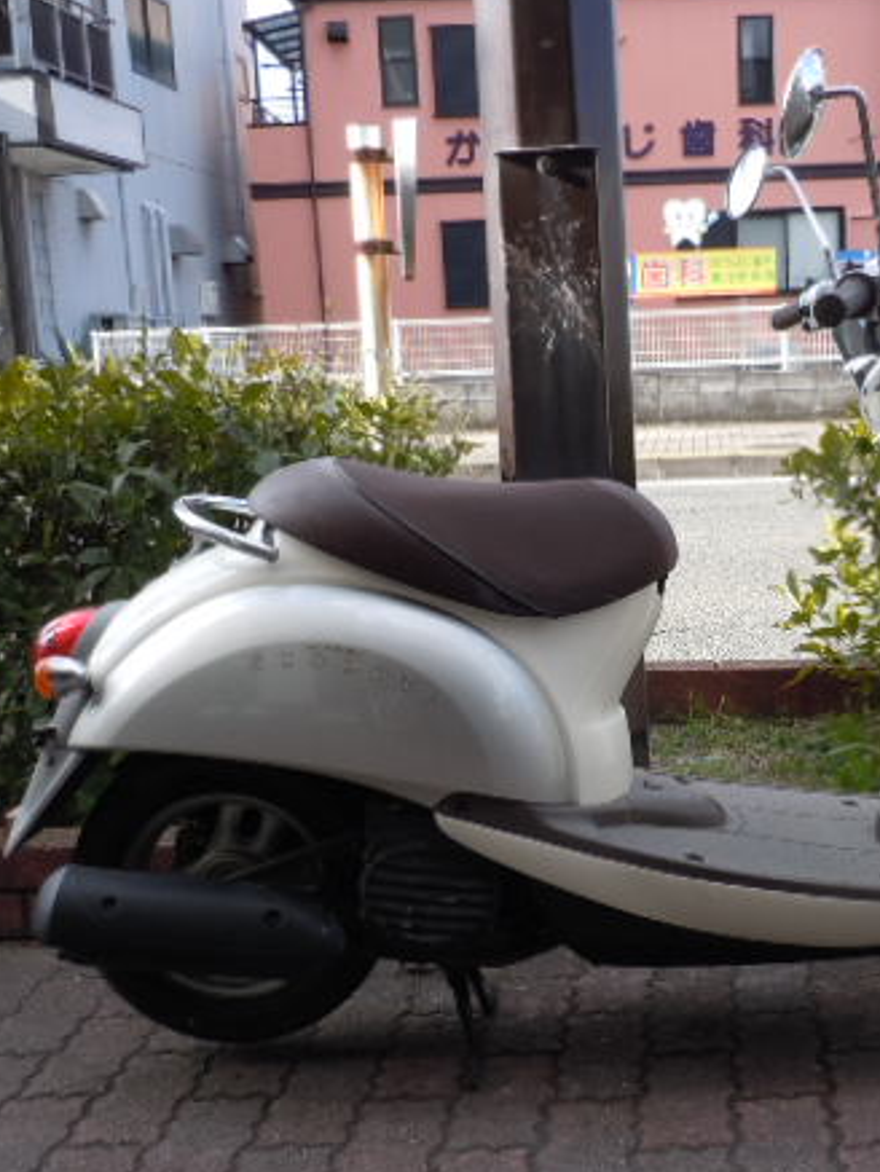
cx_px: 601
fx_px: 1389
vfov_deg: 45.7
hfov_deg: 34.8
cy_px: 628
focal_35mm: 41
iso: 100
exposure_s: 1/160
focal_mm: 5
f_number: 3.7
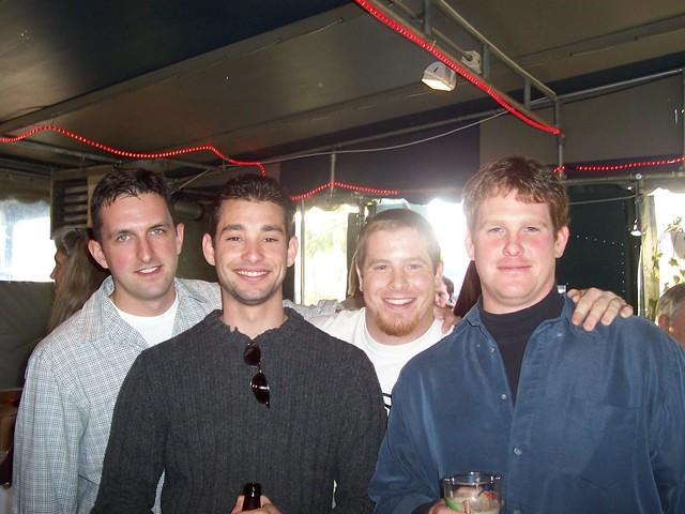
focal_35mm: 37
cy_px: 257
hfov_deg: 50.1
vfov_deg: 38.7
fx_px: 732
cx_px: 342
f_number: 2.8
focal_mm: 5.6
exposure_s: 1/60
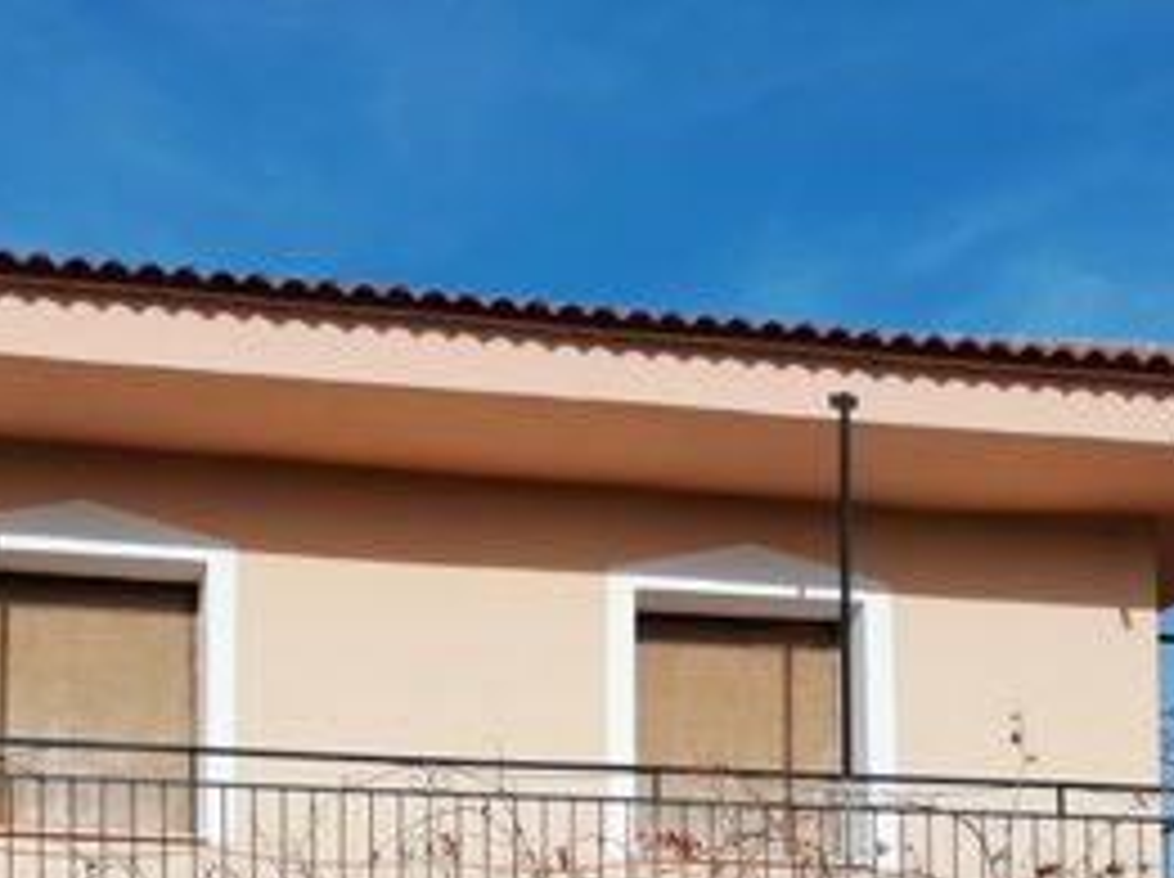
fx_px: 2472
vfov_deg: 19.0
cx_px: 412
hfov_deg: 26.6
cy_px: 1040
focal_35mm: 73
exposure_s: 1/2353
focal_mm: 4.75
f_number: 1.8
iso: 50
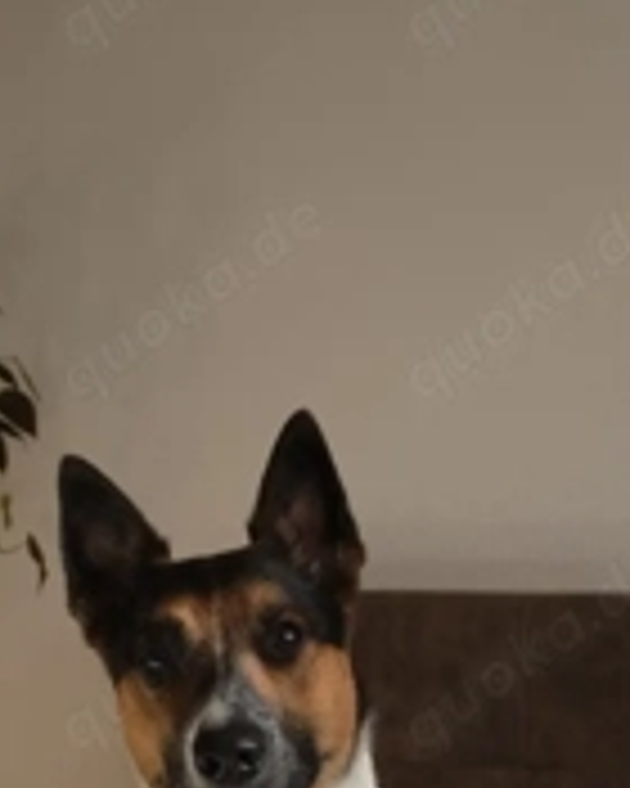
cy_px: 811
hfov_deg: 17.7
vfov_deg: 21.1
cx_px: 288
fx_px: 2028
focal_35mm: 87
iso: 160
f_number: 4
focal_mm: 24
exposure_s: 1/105
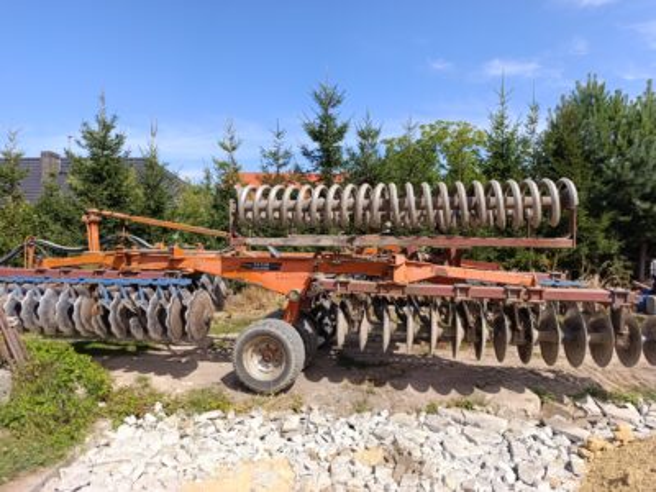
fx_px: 436
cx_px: 328
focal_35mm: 23
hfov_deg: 73.9
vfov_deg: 58.9
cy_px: 246
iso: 50
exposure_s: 1/549
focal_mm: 6.14
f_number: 1.6
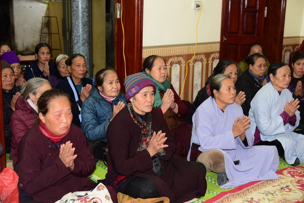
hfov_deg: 41.1
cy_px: 102
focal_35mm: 48
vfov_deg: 28.1
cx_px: 152
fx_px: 405
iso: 1000
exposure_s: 1/40
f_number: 4
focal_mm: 48
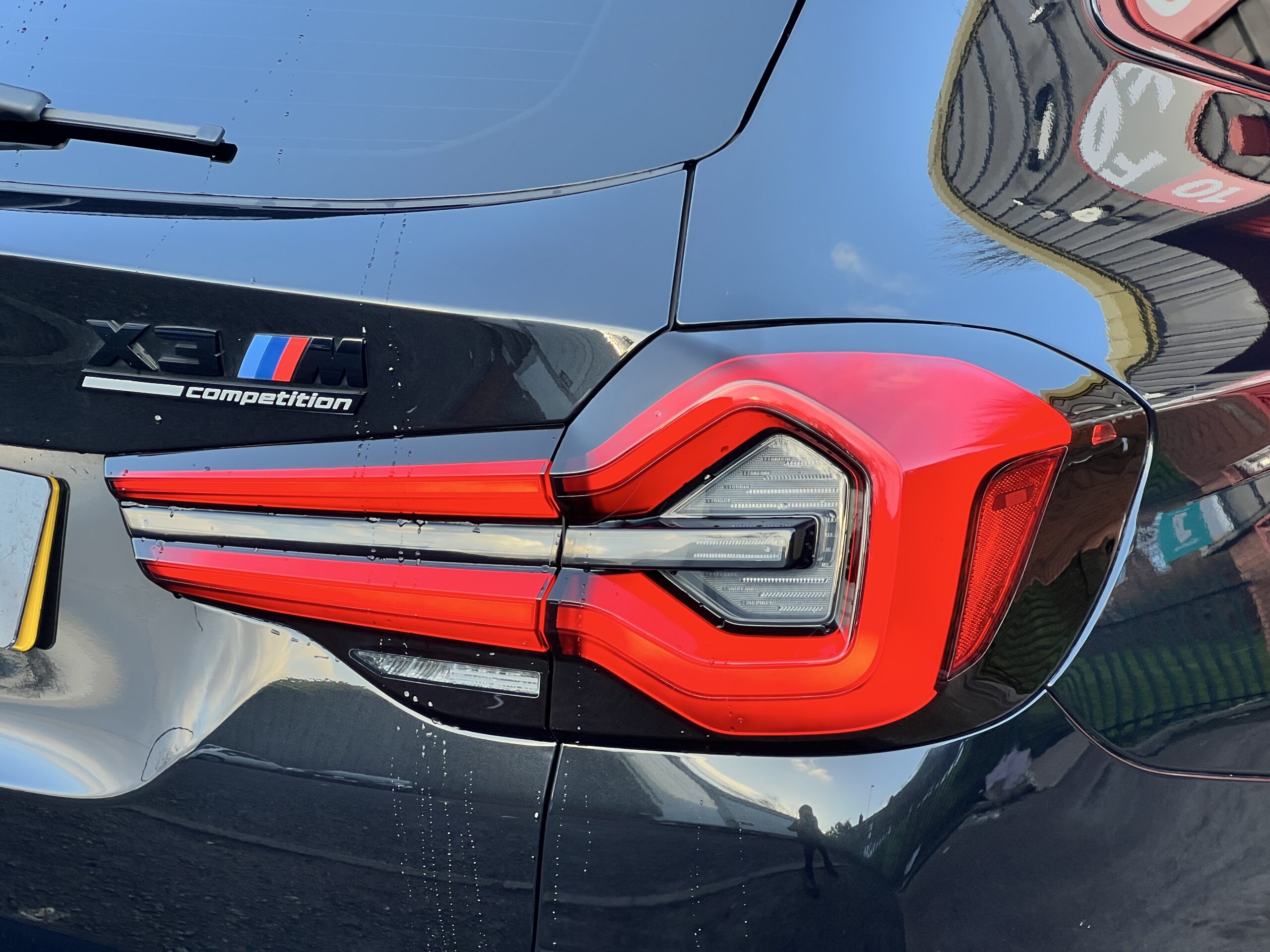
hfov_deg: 25.3
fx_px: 2825
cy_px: 476
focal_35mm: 77
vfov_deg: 19.1
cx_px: 635
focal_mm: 9
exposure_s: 1/99
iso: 100
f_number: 2.8
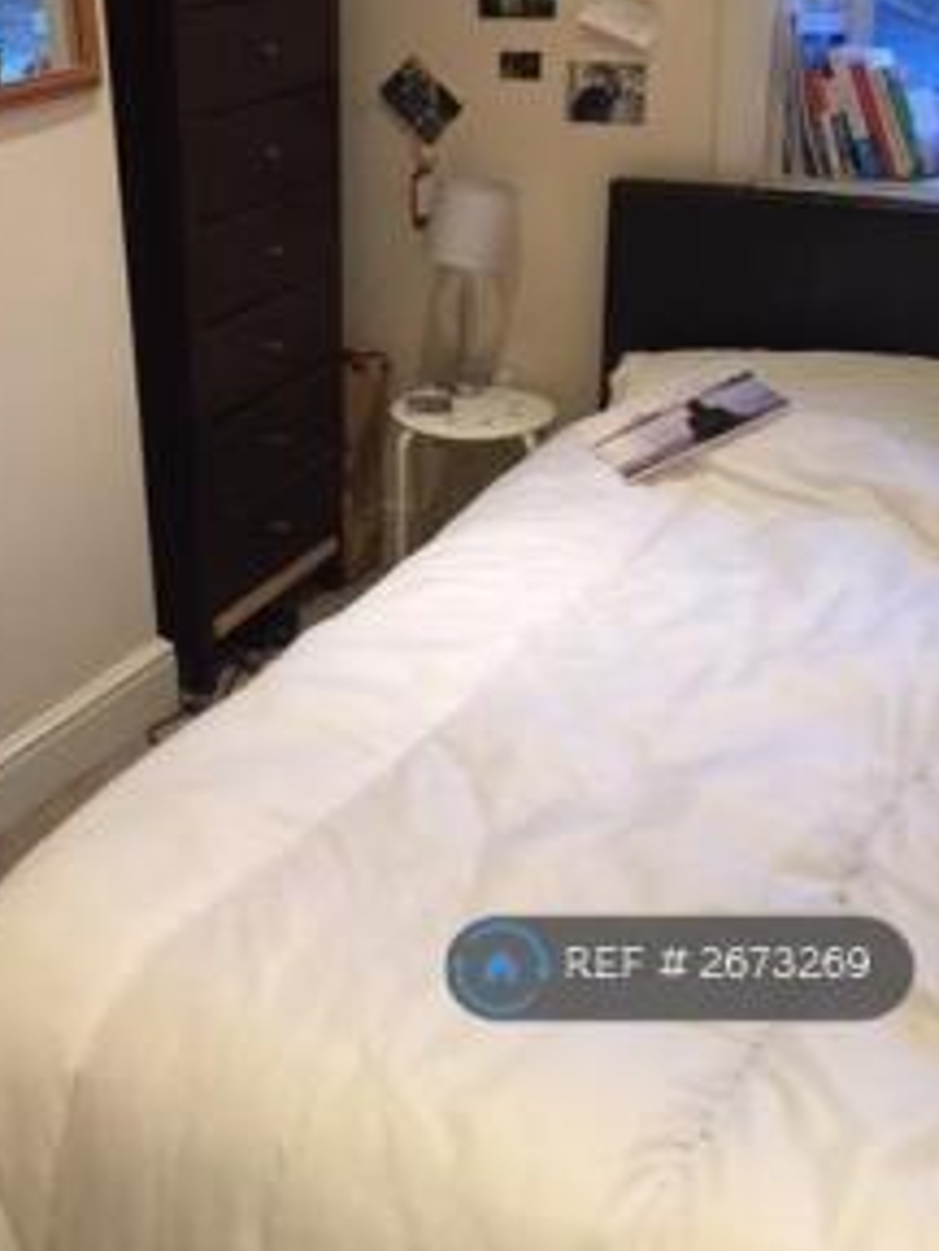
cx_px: 230
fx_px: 1591
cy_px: 393
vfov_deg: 42.2
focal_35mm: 44
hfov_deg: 32.2
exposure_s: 1/17
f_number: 2.2
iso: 100
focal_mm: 4.15
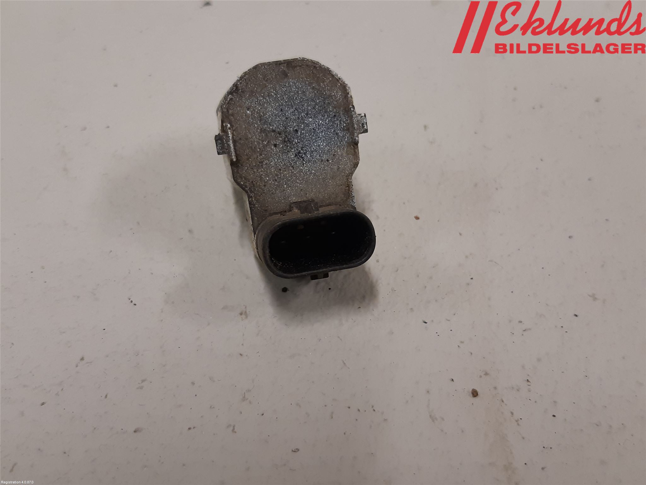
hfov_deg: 67.3
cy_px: 242
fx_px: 485
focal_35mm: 26
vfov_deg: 53.1
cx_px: 323
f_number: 1.7
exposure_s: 1/50
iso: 125
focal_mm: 3.93
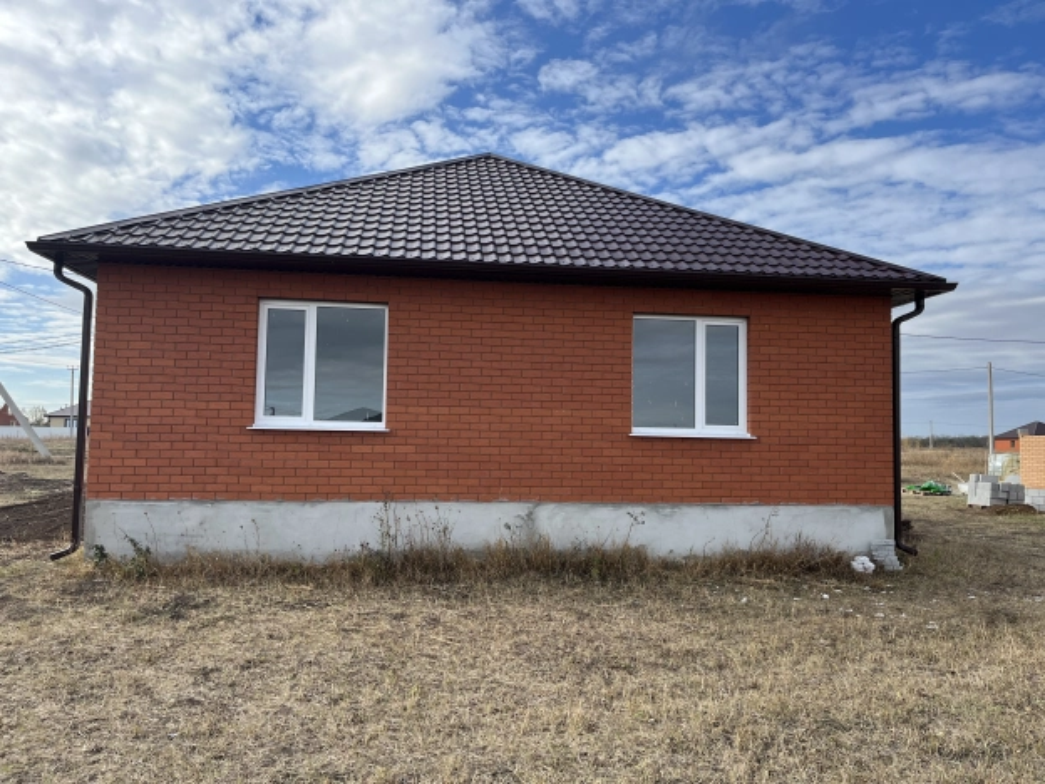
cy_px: 392
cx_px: 522
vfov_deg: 53.1
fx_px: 785
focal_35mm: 26
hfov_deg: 67.3
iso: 50
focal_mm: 5.1
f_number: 1.6
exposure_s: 1/1389
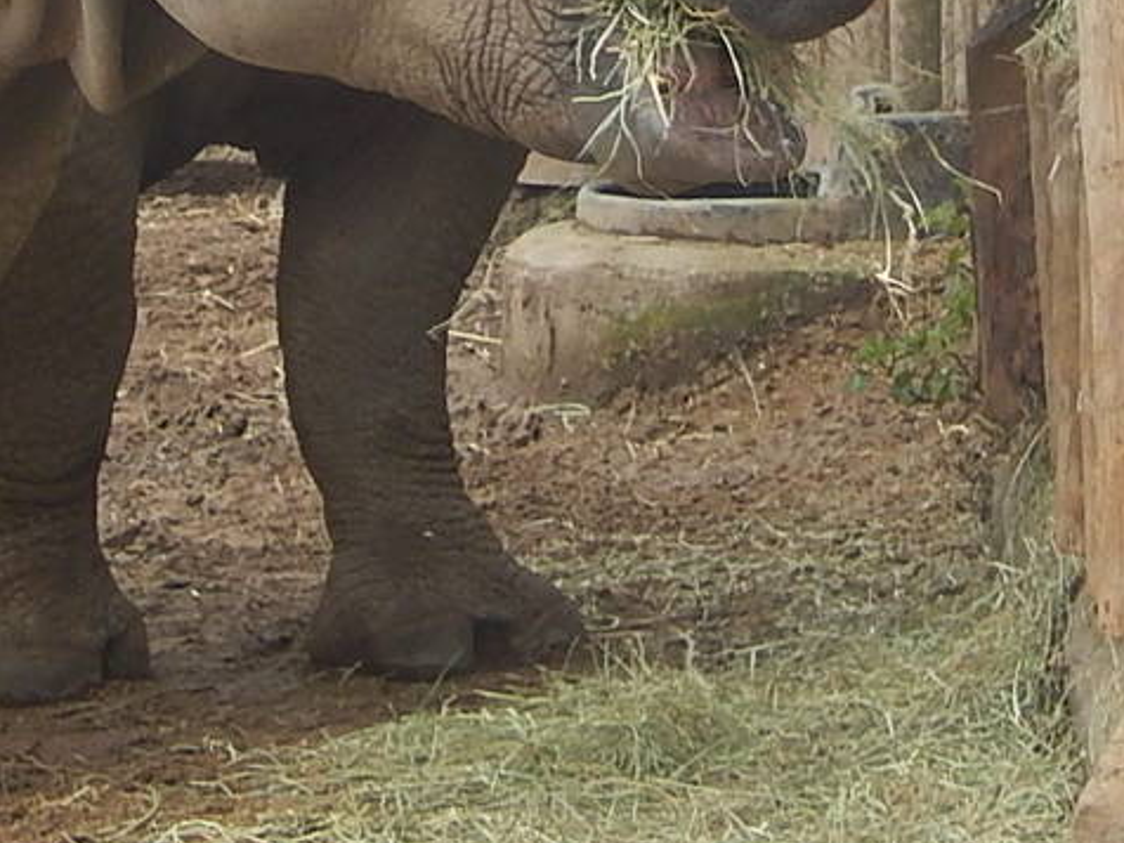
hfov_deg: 4.2
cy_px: -255
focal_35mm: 477
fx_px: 15488
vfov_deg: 3.1
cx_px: 638
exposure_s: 1/160
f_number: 4.9
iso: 125
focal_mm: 25.3
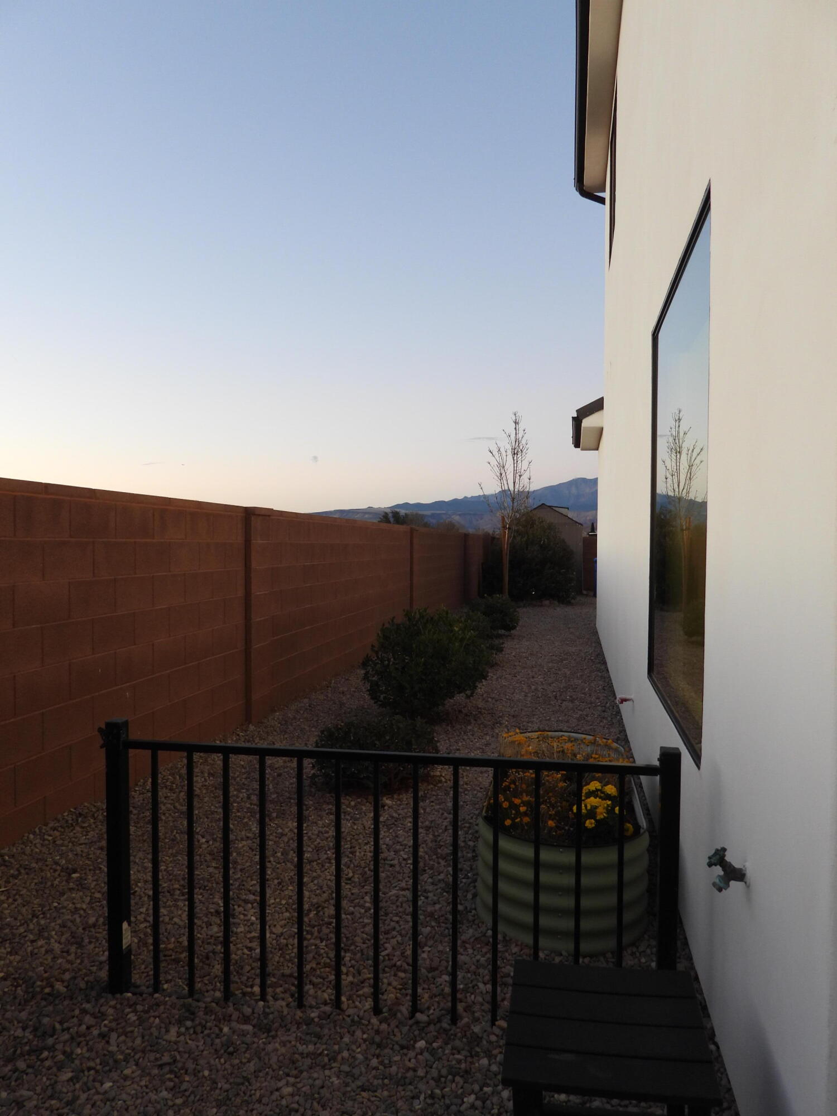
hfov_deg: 56.8
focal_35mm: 24
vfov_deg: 71.6
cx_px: 418
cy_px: 558
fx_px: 774
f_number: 2.8
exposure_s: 1/30
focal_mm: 4.3
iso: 160
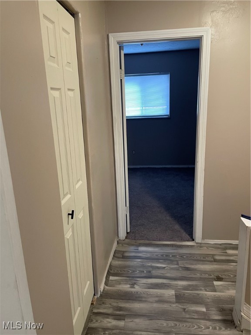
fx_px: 251
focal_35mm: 26
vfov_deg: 67.3
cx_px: 126
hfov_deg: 53.1
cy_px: 168
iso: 250
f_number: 1.6
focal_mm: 4.2
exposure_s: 1/60
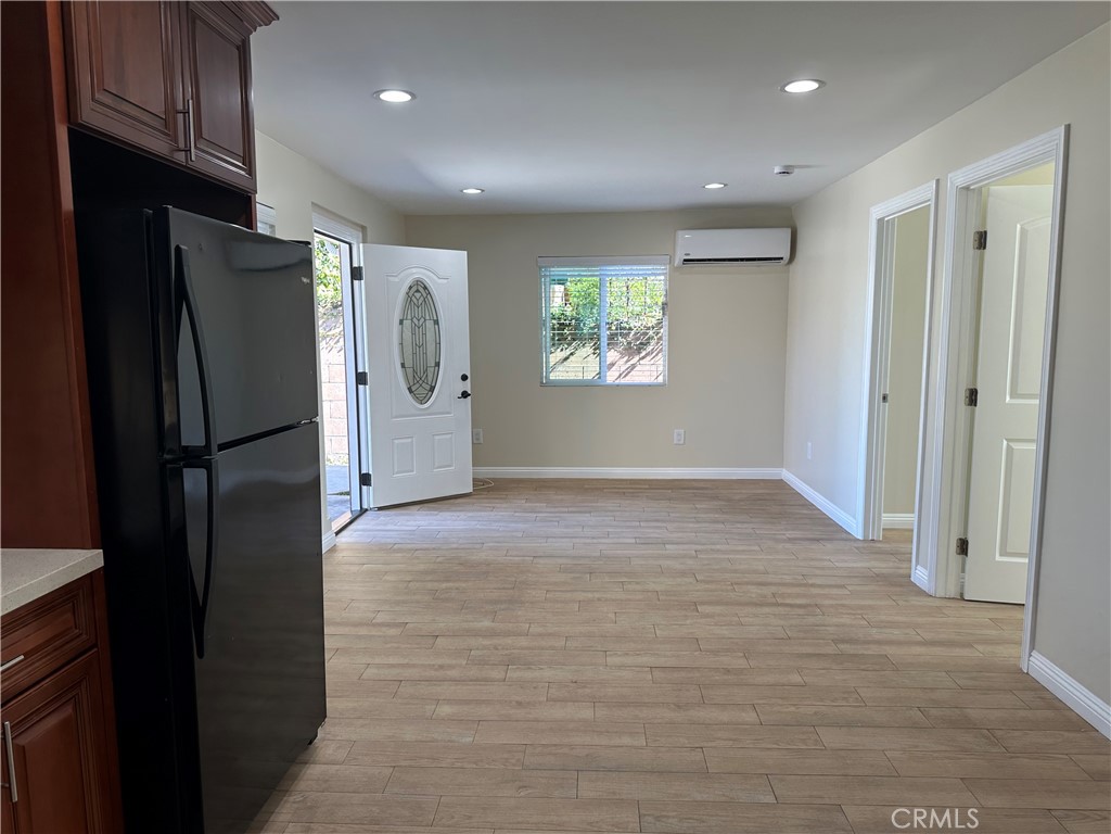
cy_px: 417
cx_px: 556
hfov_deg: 71.6
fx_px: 770
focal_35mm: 24
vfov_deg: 56.8
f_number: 1.78
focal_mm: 6.86
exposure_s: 1/120
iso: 80
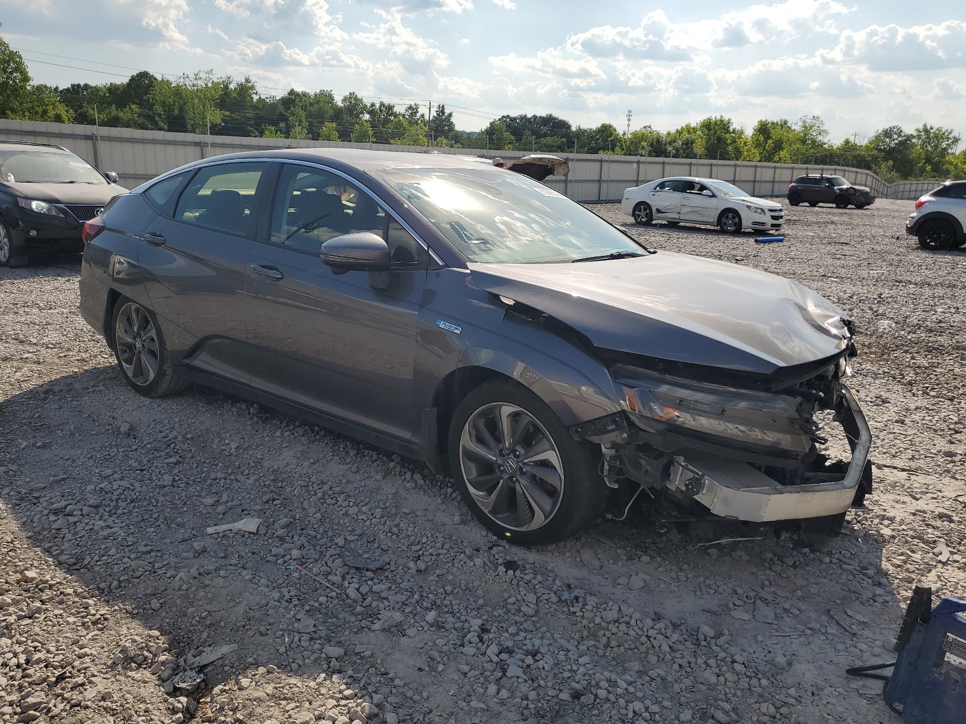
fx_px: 726
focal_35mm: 26
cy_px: 362
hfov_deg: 67.3
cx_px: 483
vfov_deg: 53.1
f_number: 1.5
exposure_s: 1/5000
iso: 50
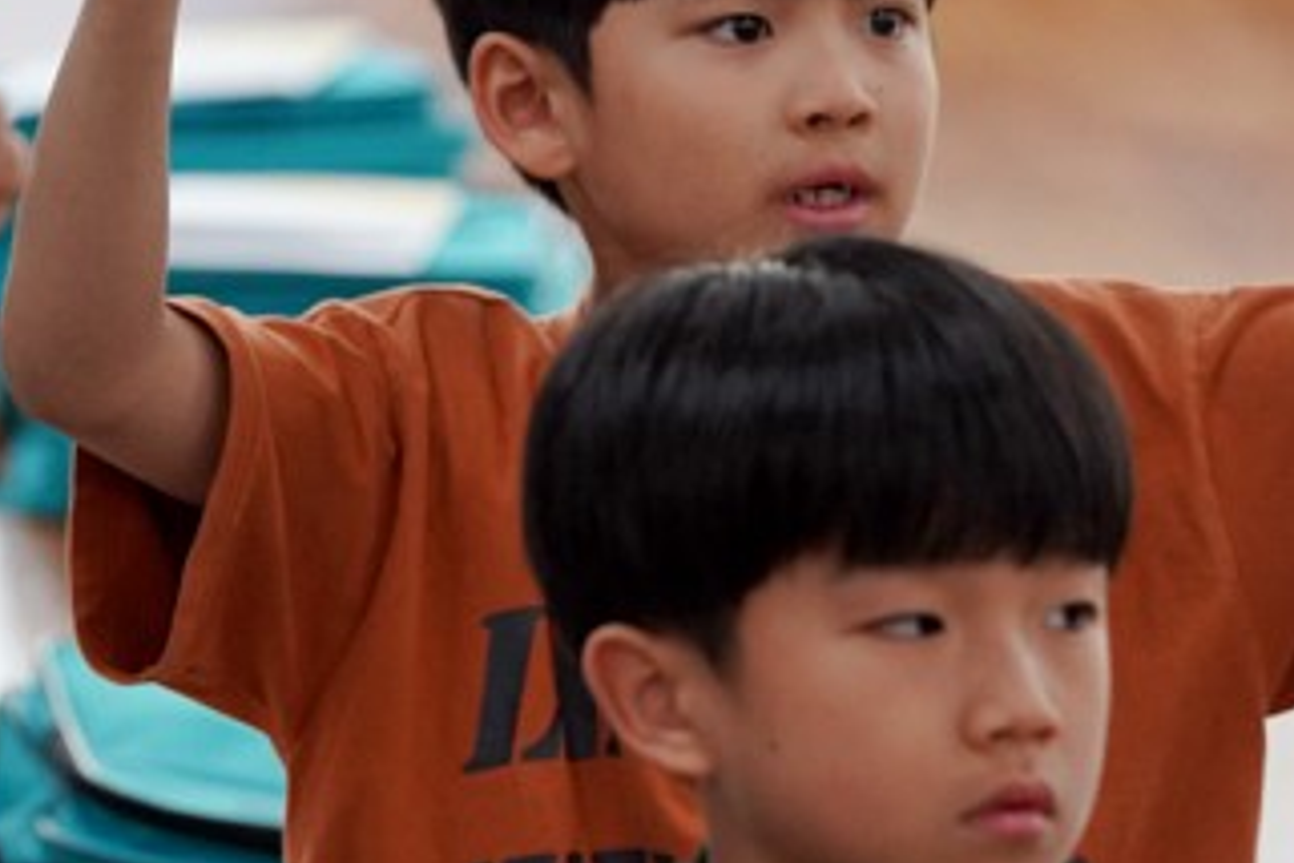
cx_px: 149
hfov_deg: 3.7
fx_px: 20163
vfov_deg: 2.4
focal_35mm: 561
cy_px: -161
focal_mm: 200
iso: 2000
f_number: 4
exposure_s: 1/250
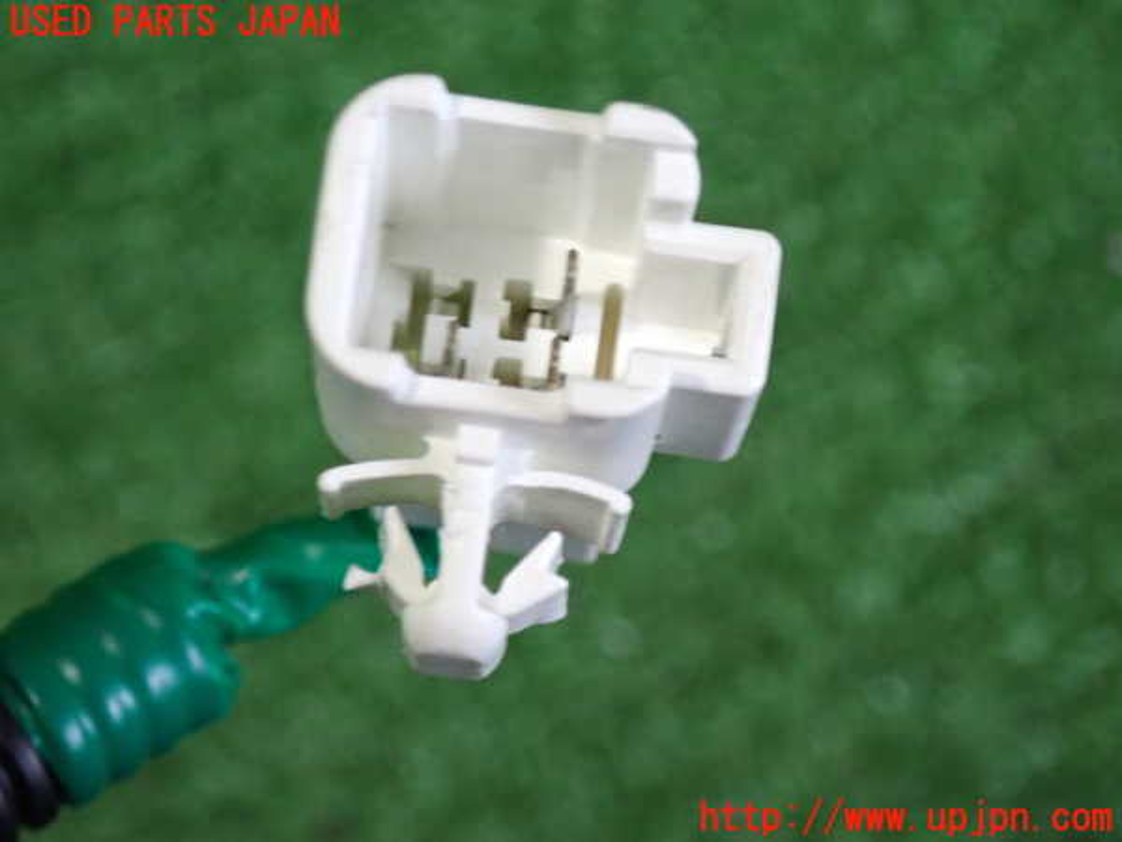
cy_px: 421
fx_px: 3241
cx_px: 561
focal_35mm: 100
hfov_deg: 19.6
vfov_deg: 14.8
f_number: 4.9
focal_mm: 18
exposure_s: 1/30
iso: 800
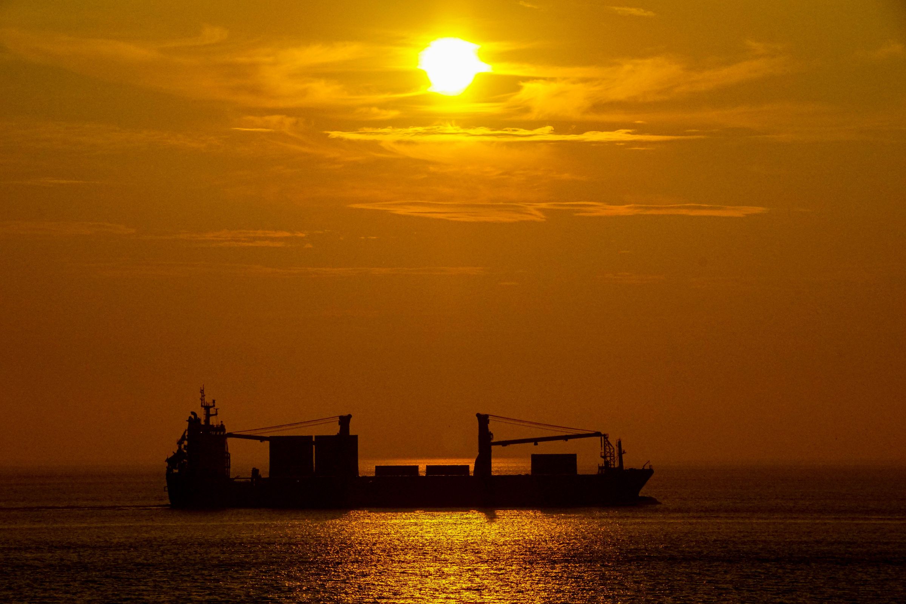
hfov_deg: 11.4
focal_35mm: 180
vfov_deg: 7.6
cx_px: 453
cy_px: 302
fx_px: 4530
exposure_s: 1/4000
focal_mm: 120
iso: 1250
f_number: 16
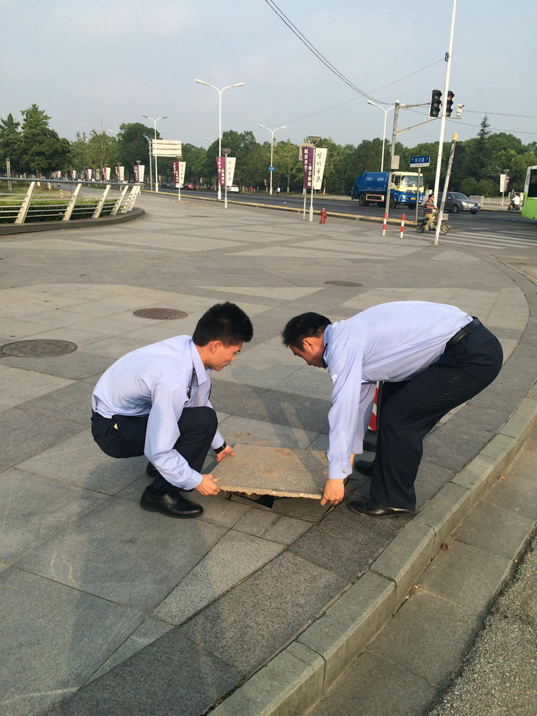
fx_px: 600
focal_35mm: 29
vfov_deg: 61.7
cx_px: 268
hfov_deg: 48.2
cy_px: 358
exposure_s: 1/1325
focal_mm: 4.15
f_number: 2.2
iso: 32
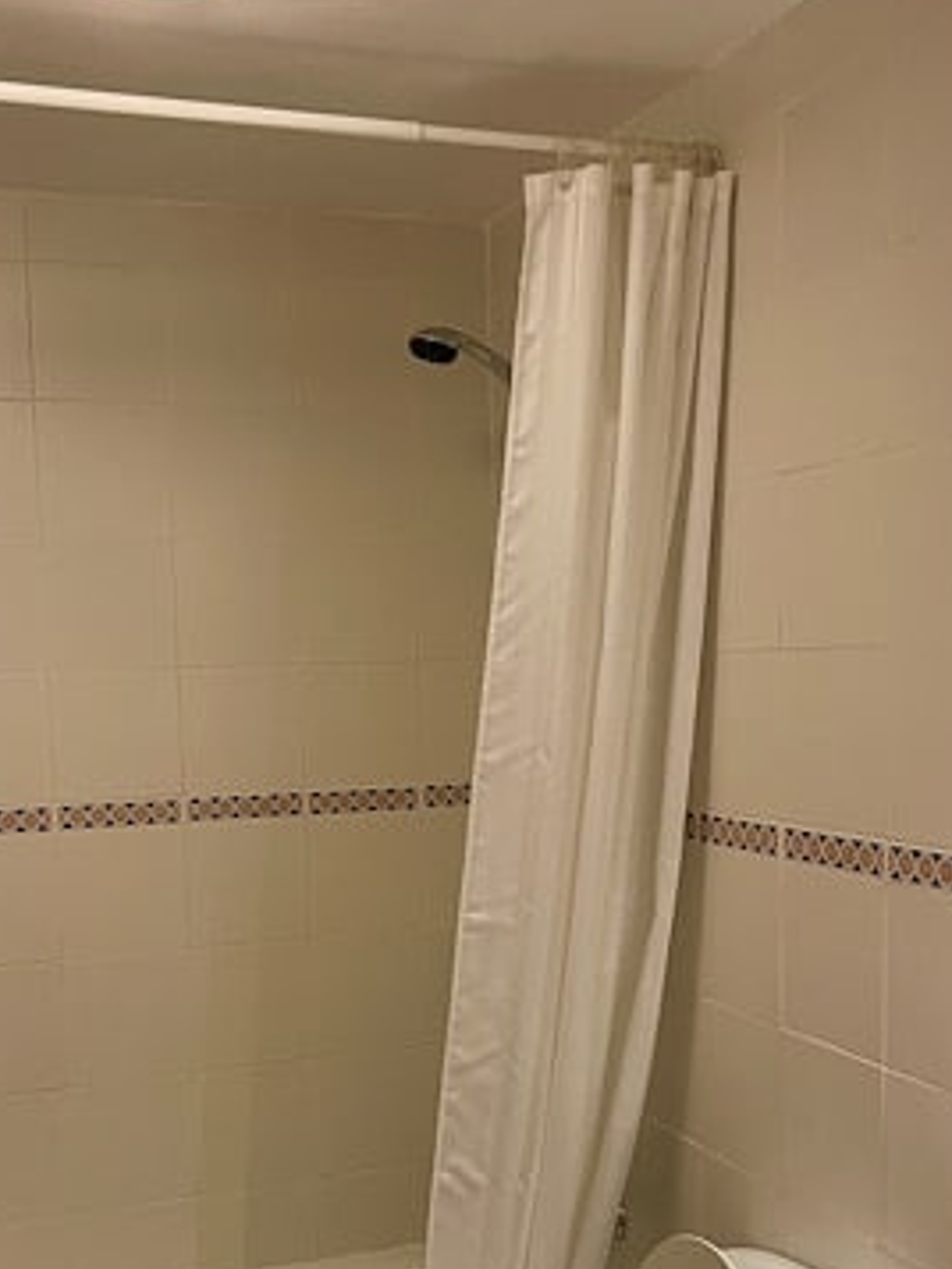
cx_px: 380
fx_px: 1539
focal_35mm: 42
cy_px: 818
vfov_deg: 44.3
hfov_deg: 34.3
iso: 160
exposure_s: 1/50
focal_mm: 5.1
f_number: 1.6
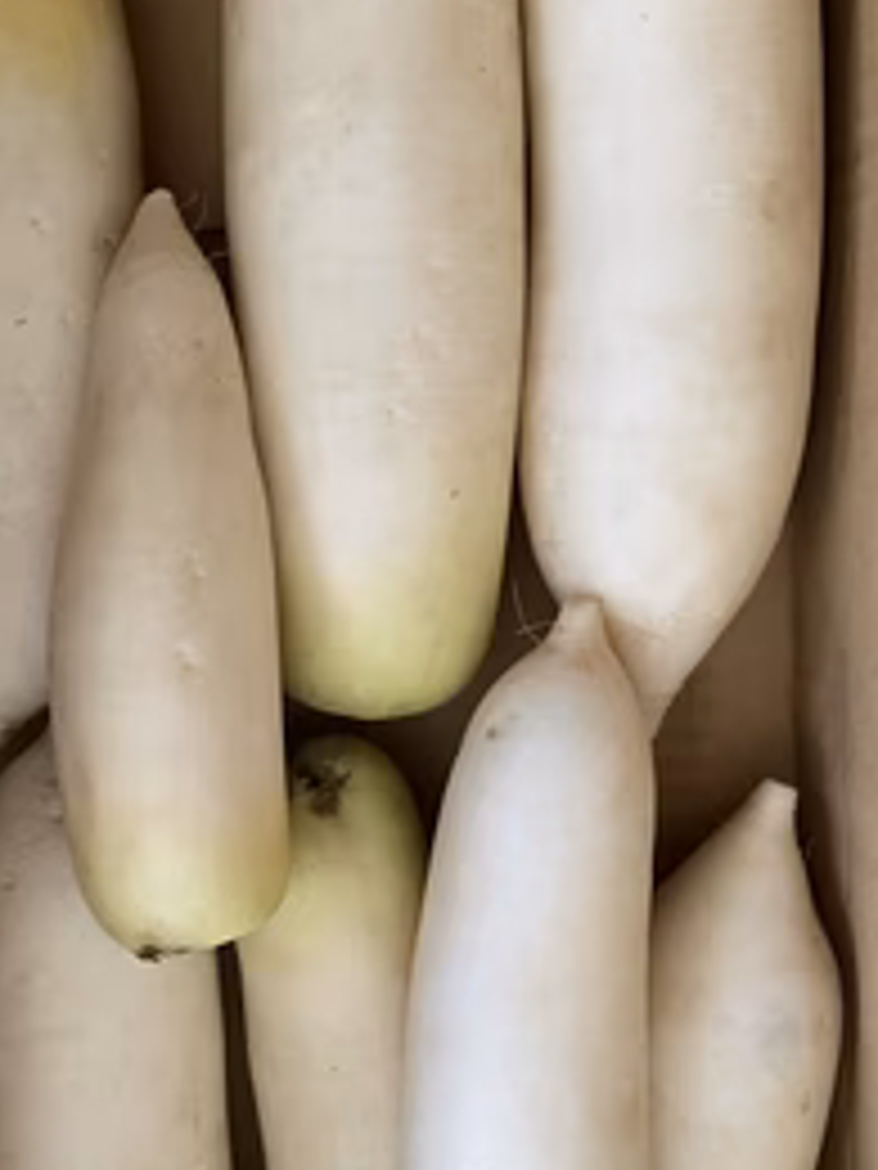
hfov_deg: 35.7
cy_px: 684
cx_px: 306
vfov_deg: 46.6
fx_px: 1353
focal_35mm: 40
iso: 250
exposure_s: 1/60
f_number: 1.6
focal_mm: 4.2
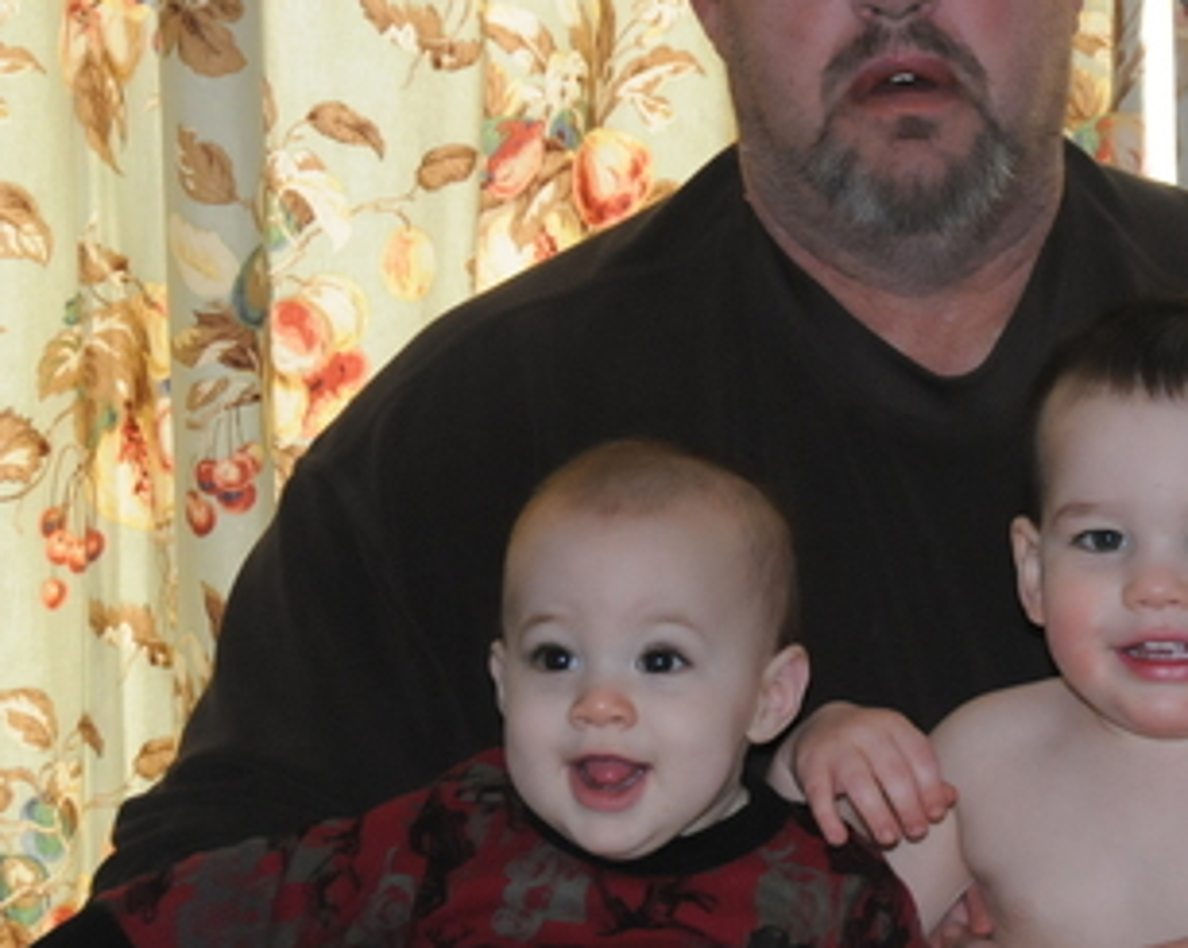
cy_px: 354
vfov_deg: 11.4
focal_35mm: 135
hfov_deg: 14.1
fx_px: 4742
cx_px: 1060
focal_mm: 46
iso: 1600
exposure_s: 1/80
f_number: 5.6
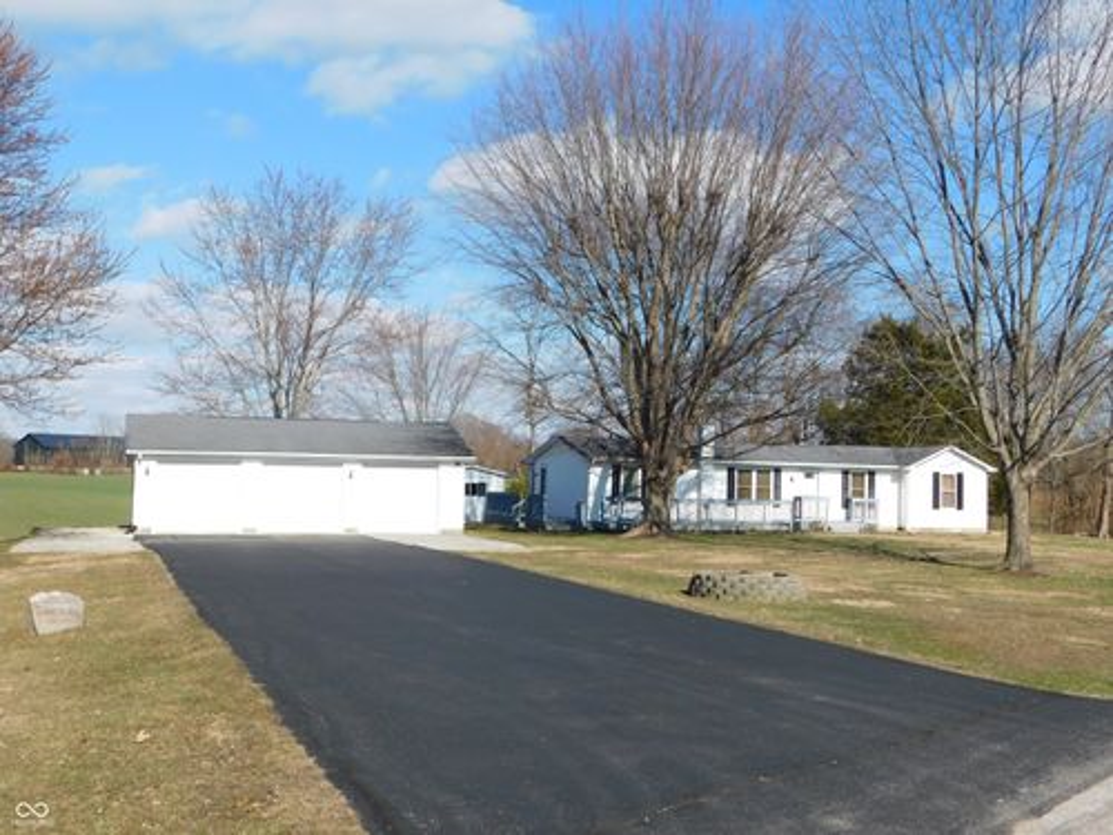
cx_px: 556
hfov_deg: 46.8
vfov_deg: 36.0
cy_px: 418
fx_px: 1286
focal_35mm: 40
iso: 125
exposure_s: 1/400
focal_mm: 7.1
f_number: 7.2
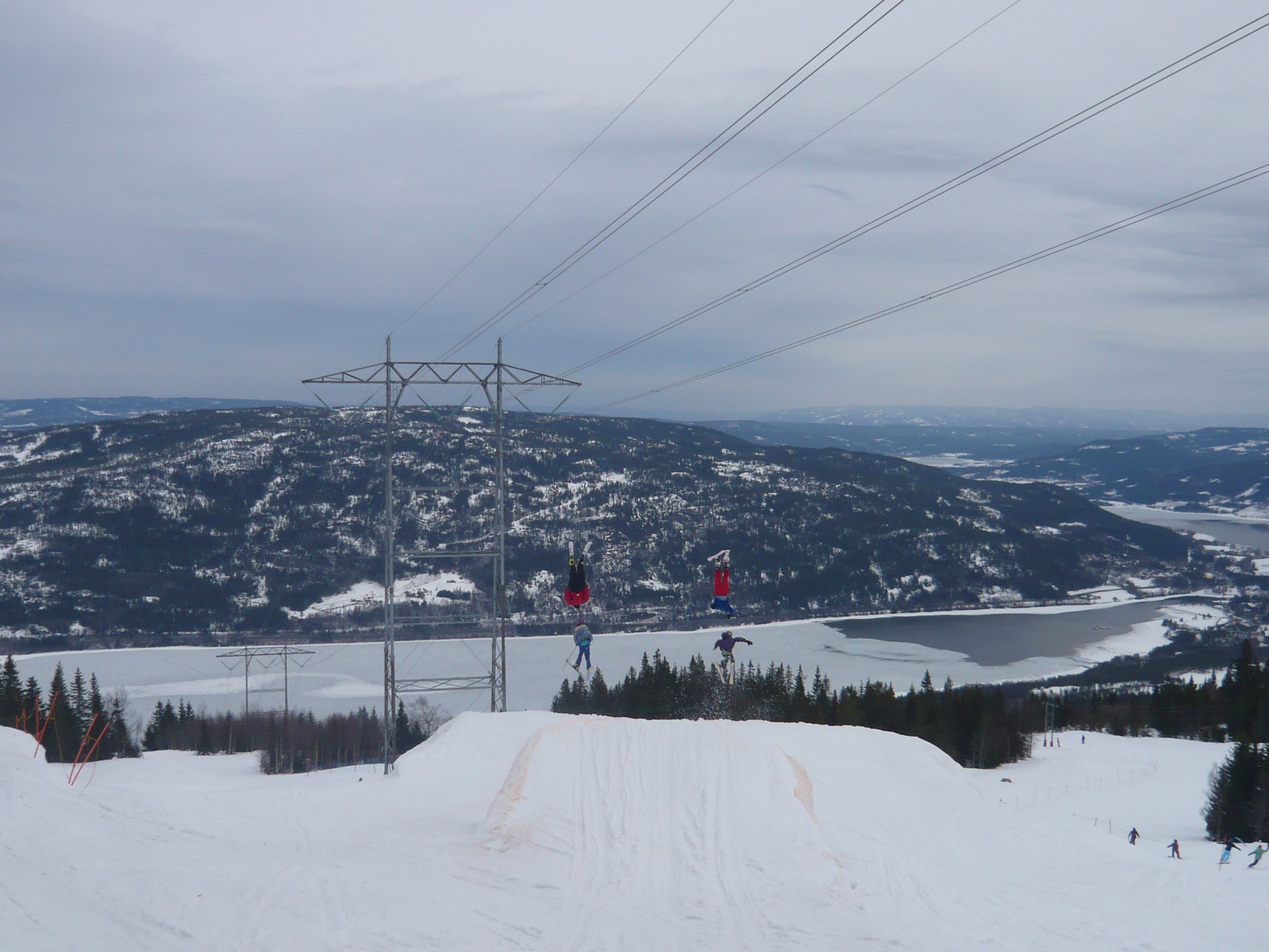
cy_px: 476
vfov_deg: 37.7
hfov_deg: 49.0
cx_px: 634
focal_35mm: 38
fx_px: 1393
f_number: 9
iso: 100
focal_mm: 5.2
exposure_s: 1/320
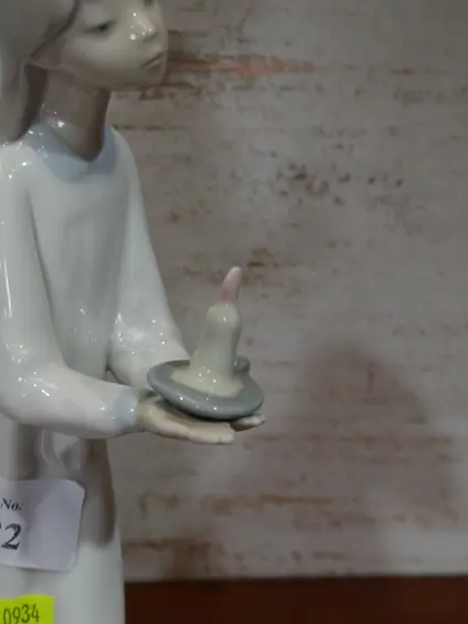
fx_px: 1297
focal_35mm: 72
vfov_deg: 26.9
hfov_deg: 20.2
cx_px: 98
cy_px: 396
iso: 250
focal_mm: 20
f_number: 4.5
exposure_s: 1/60
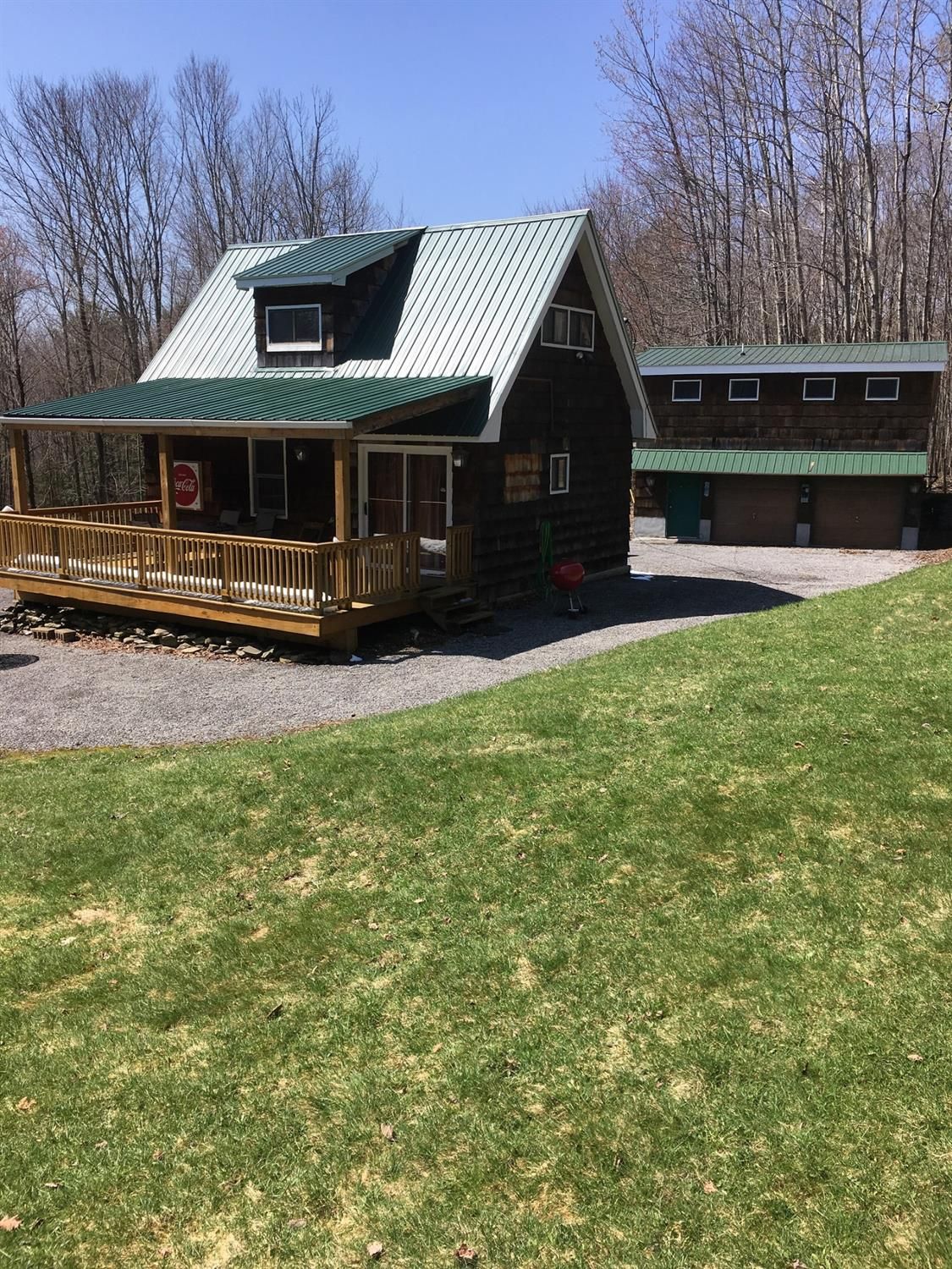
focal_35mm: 29
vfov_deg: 61.7
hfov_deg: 48.2
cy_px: 634
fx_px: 1063
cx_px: 476
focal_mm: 4.15
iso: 25
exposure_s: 1/1326
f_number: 2.2
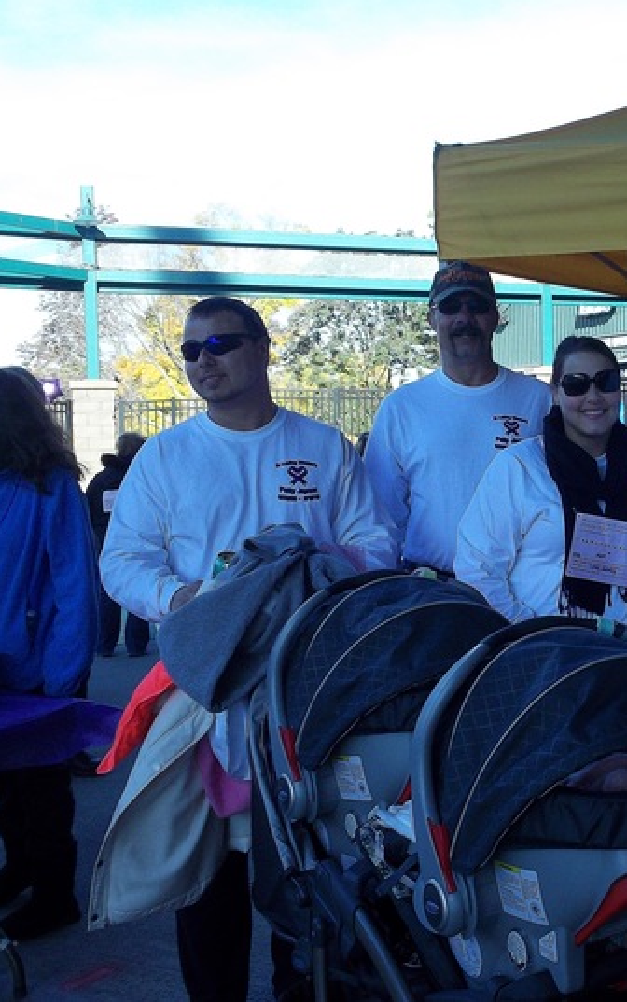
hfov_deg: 22.8
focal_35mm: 54
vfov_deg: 37.5
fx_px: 1475
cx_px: 664
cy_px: 500
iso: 80
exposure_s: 1/160
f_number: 4.5
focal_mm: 6.3
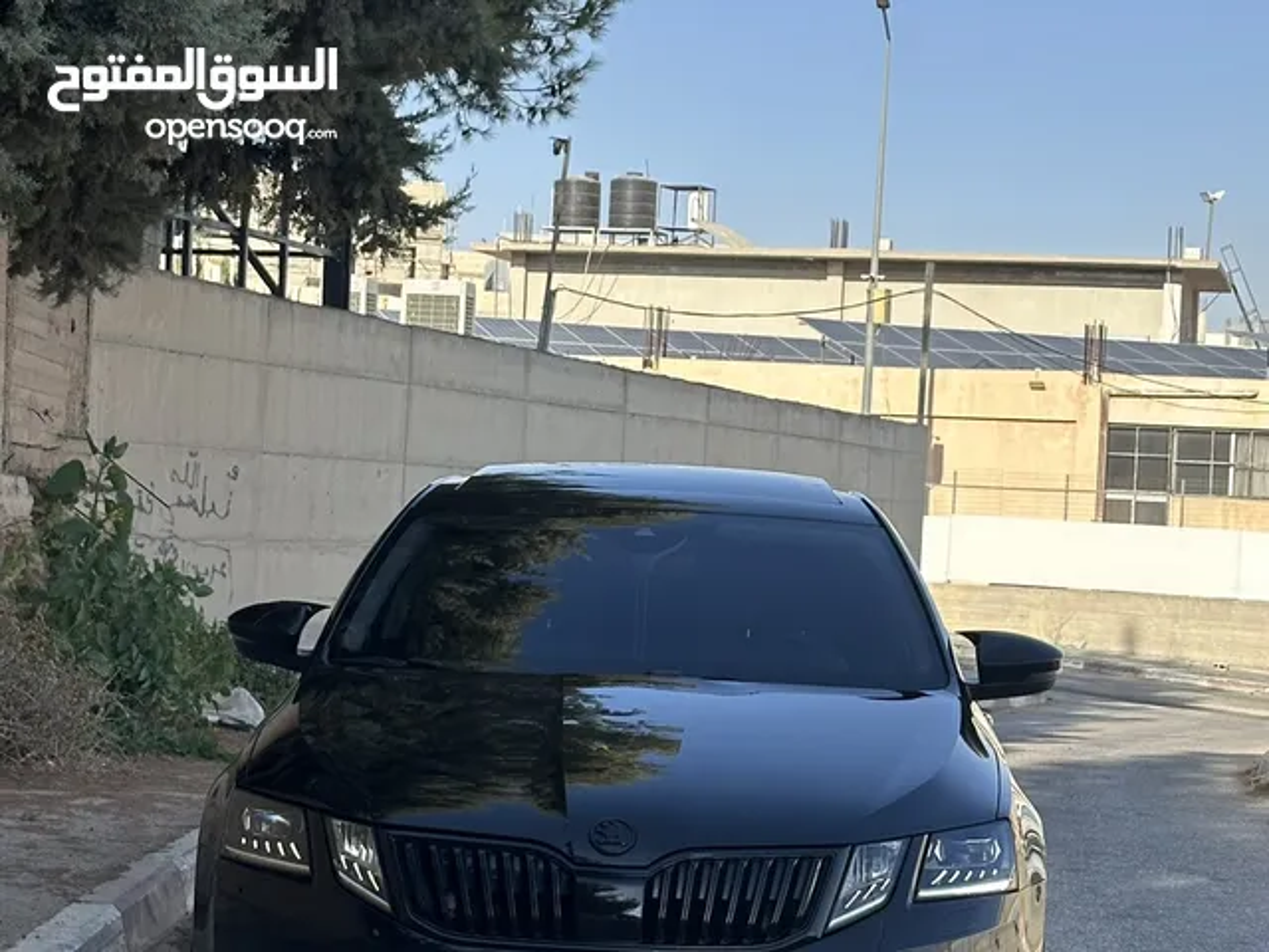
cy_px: 476
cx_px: 634
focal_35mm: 48
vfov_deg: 30.3
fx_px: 1760
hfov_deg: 39.7
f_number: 1.78
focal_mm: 6.86
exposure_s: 1/3257
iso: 64
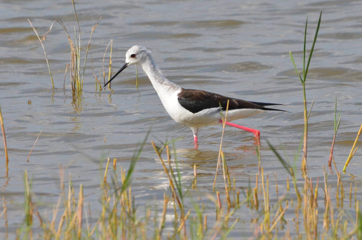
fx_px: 7527
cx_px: 181
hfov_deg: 2.8
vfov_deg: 1.8
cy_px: 120
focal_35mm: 750
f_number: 13
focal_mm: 500
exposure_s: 1/2500
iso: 2500
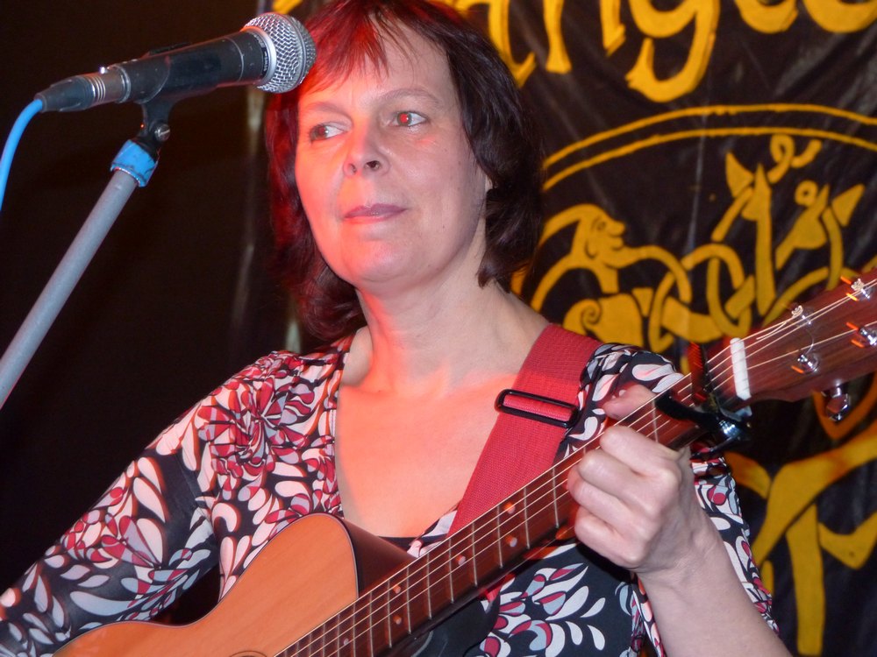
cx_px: 438
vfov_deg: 11.0
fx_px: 3420
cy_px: 328
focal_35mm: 135
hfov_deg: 14.6
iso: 400
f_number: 2.8
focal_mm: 24.3
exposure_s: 1/60
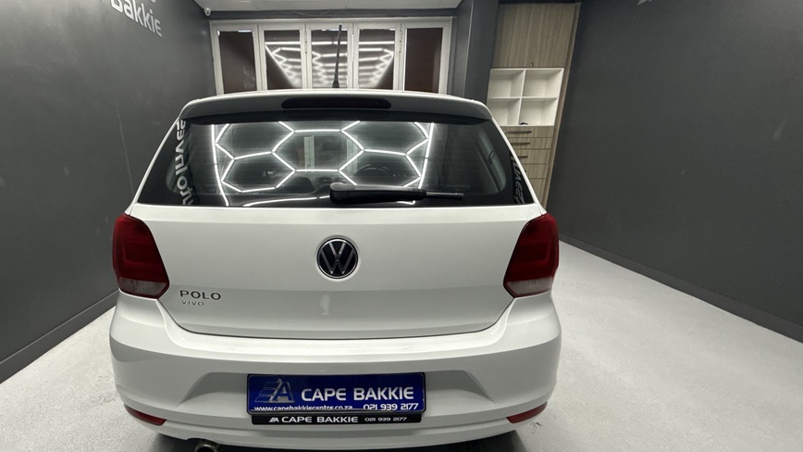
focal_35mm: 18
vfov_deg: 60.1
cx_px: 339
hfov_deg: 91.9
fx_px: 383
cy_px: 286
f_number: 2.2
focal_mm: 2.22
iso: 200
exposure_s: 1/100
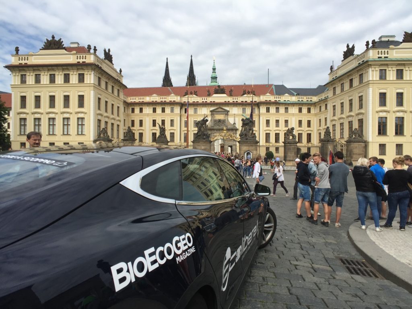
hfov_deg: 61.7
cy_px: 154
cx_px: 206
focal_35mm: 29
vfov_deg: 48.2
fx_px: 345
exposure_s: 1/2198
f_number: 2.2
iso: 32
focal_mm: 4.15
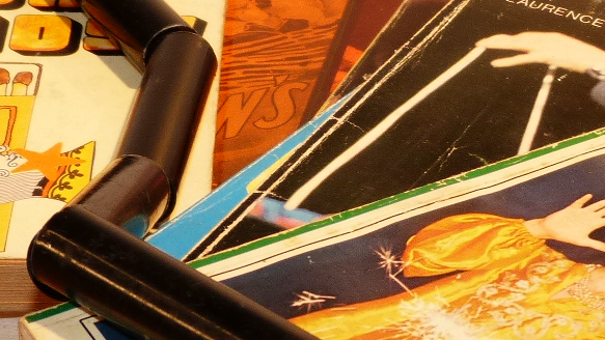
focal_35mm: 153
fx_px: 2455
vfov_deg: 7.9
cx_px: 369
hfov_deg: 14.0
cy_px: 178
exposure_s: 1/60
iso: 100
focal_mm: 7
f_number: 3.1
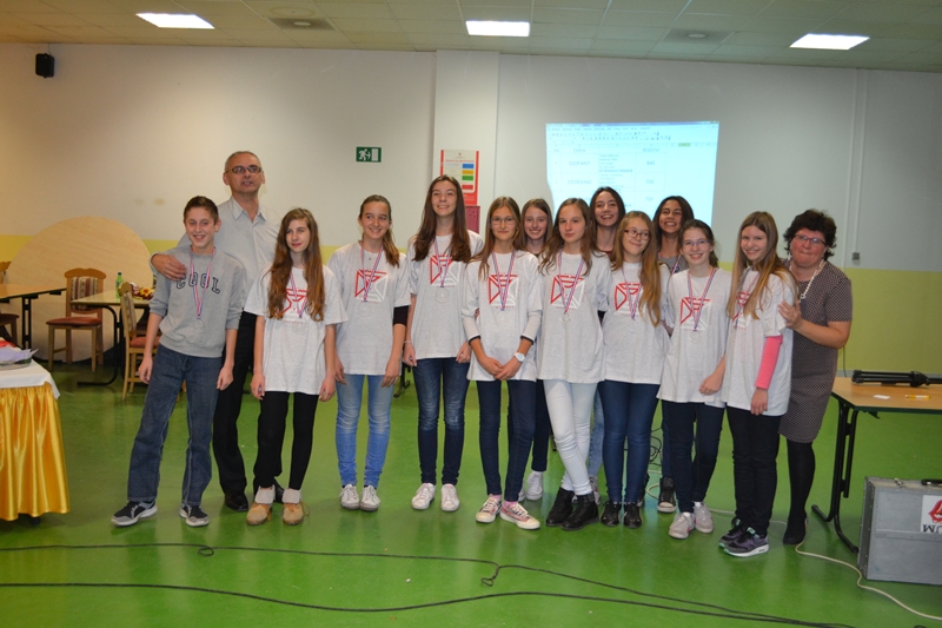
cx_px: 471
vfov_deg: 40.0
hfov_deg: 57.2
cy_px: 314
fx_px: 863
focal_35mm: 33
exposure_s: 1/60
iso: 1000
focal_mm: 22
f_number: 4
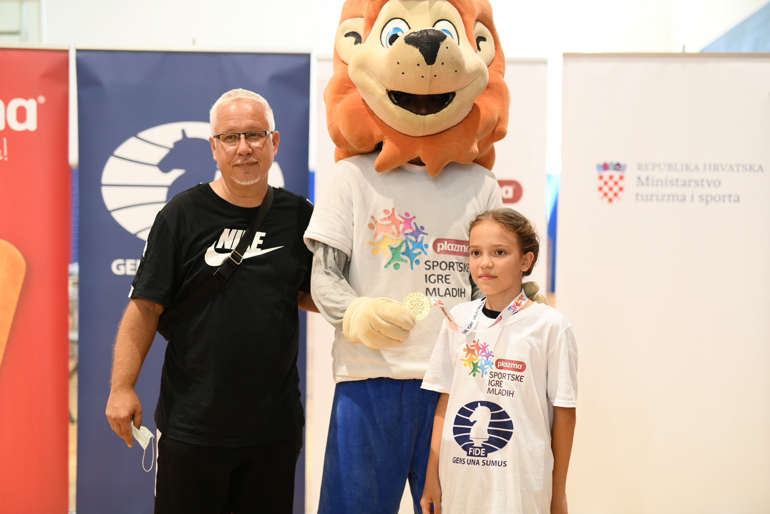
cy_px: 257
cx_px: 385
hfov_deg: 39.6
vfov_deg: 27.0
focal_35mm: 50
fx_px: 1069
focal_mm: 50
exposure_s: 1/200
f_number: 2
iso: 800
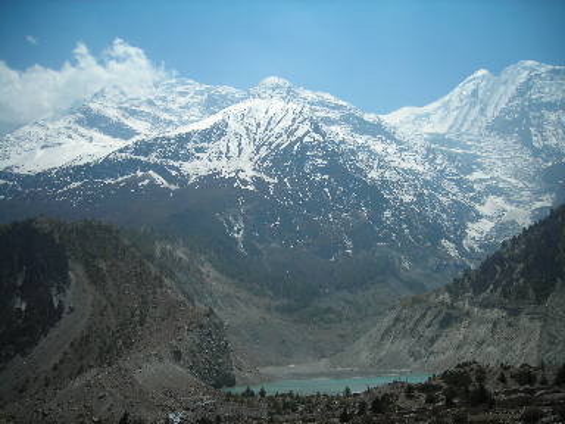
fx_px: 620
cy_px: 212
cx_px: 282
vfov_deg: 37.7
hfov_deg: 49.0
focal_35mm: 38
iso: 50
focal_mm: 6.3
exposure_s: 1/354
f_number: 6.4
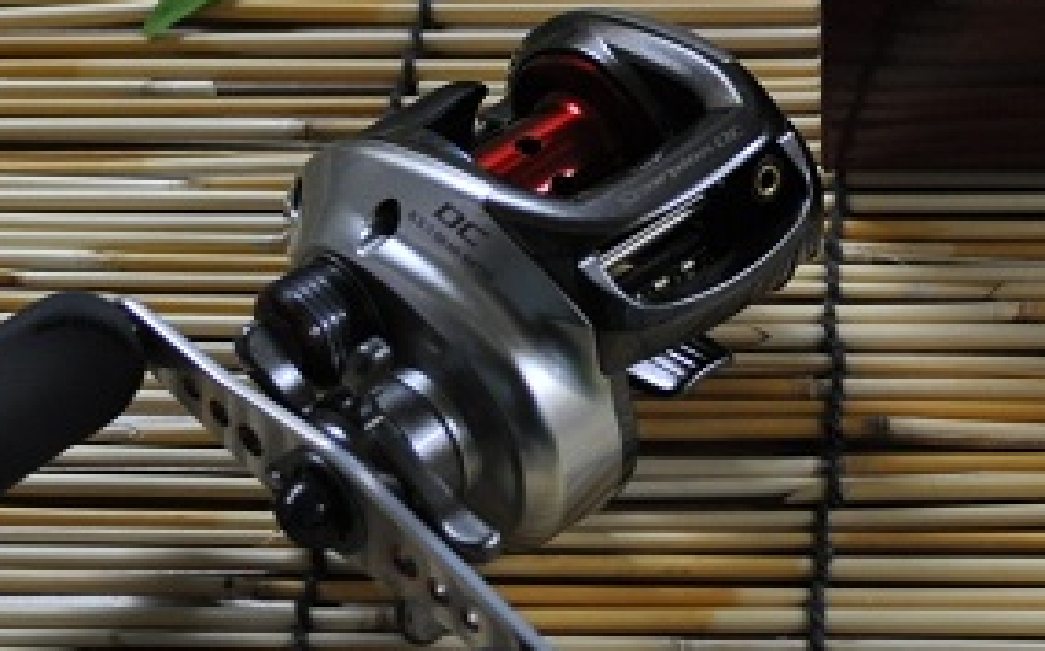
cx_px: 839
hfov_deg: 19.8
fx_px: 2960
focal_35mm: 104
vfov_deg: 12.5
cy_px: 143
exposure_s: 1/50
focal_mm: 30
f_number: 4.5
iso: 800
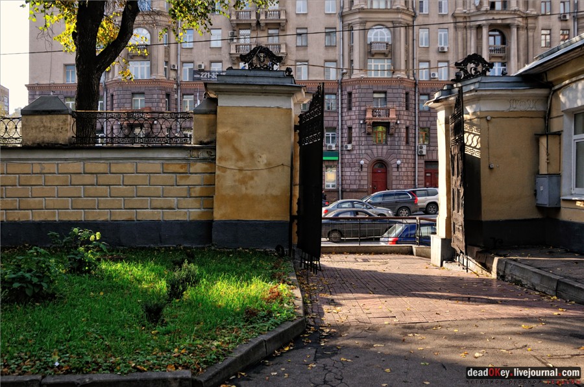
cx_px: 292
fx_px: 583
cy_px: 194
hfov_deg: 53.2
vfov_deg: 36.8
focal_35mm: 36
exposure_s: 1/640
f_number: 5.6
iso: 320
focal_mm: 24
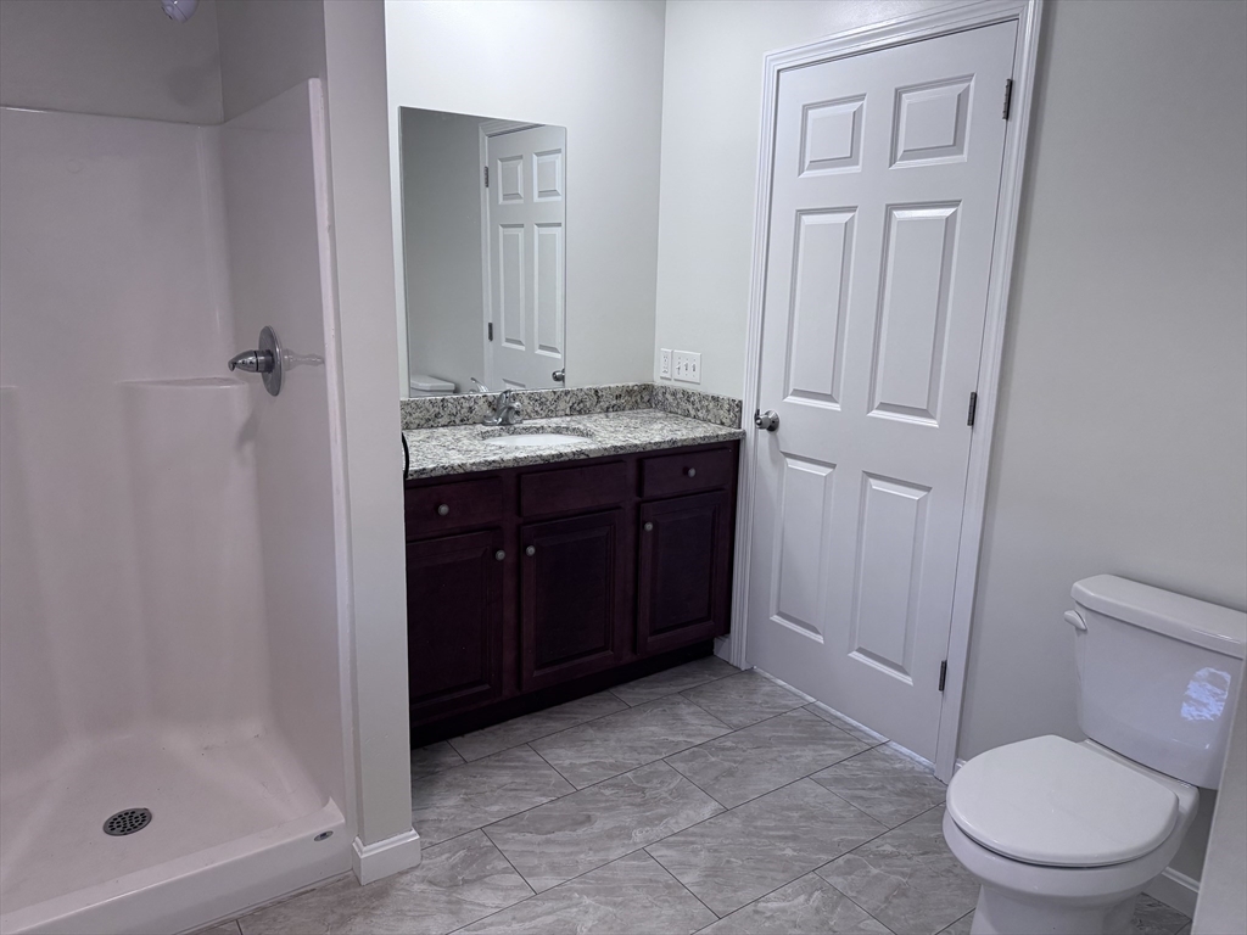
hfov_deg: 71.6
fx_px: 865
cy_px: 468
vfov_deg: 56.8
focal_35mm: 24
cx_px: 624
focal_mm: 6.76
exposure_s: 1/120
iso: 200
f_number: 1.78
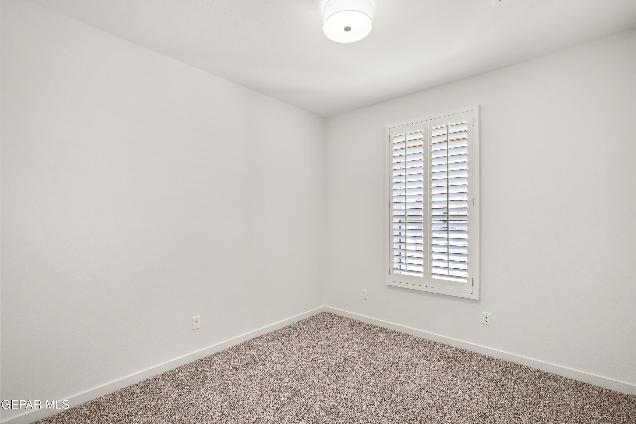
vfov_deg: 73.7
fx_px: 283
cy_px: 212
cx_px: 318
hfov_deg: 96.7
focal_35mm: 16
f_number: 9
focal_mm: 16
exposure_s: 1/15
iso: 640
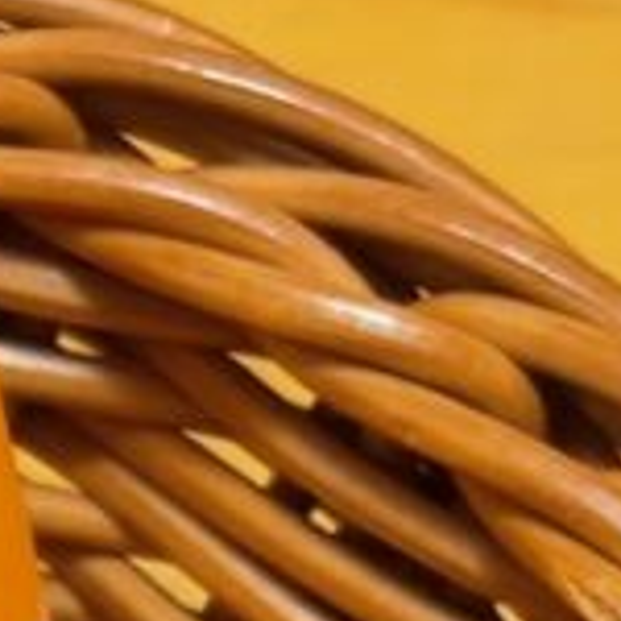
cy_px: 1138
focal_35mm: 314
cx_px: -1122
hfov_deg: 5.3
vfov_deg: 5.5
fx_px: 6373
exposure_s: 1/50
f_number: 1.6
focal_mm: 5.96
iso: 125
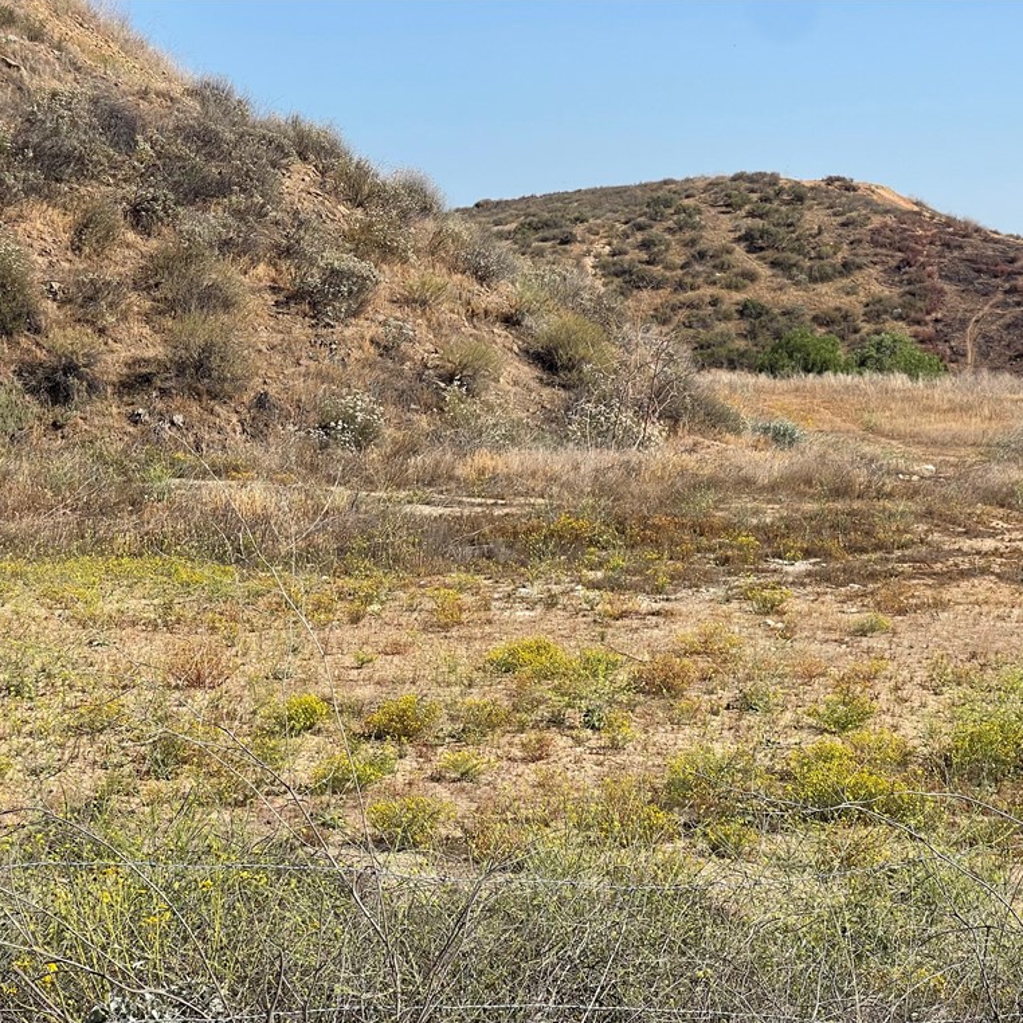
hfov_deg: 22.7
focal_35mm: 76
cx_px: 683
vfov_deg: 22.8
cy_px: 513
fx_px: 2541
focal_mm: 7.5
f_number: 2.2
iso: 20
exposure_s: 1/1155
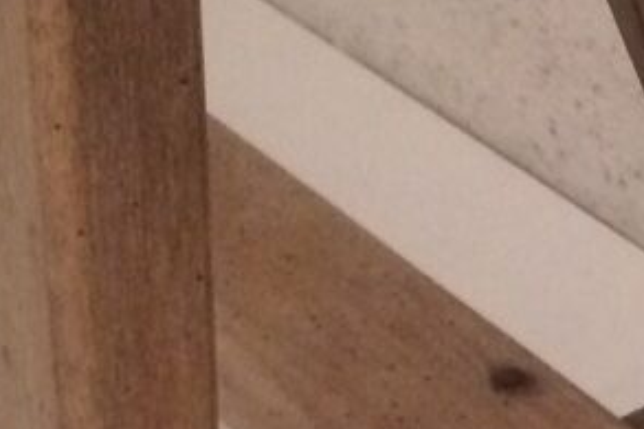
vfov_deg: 8.1
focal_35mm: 168
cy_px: 425
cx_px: 930
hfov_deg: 11.8
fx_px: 3004
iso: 320
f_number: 2.2
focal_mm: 4.15
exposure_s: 1/33
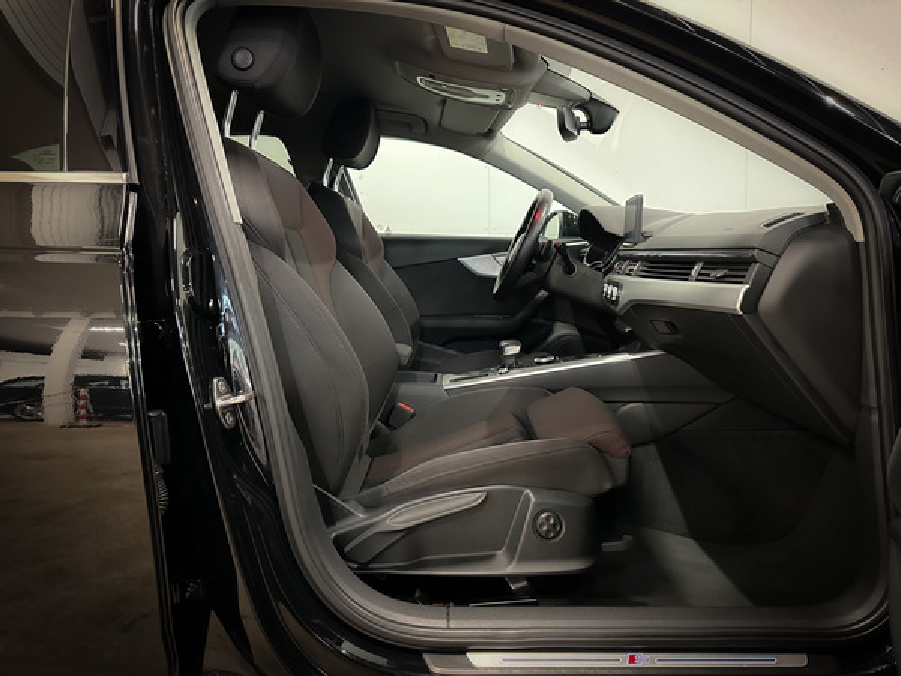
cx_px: 450
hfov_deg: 71.6
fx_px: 625
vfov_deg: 56.8
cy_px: 338
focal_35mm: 24
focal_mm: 6.86
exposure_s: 1/40
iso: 1000
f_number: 1.8
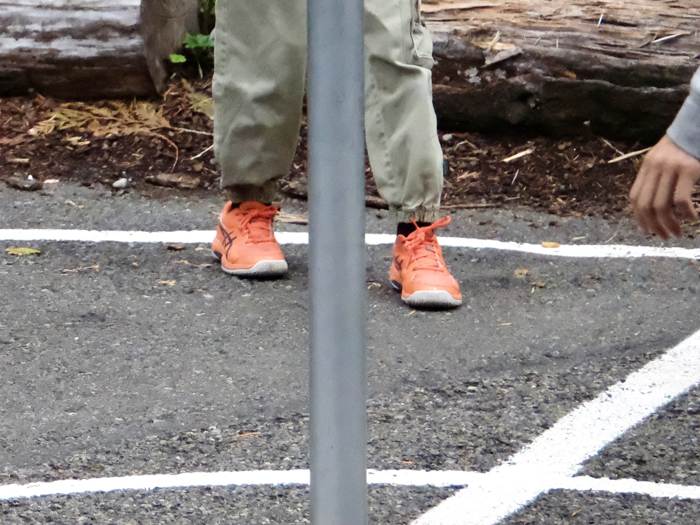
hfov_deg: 6.4
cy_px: -272
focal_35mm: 309
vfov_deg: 4.8
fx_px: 6249
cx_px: -196
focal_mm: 57.9
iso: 8000
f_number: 4
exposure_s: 1/8000
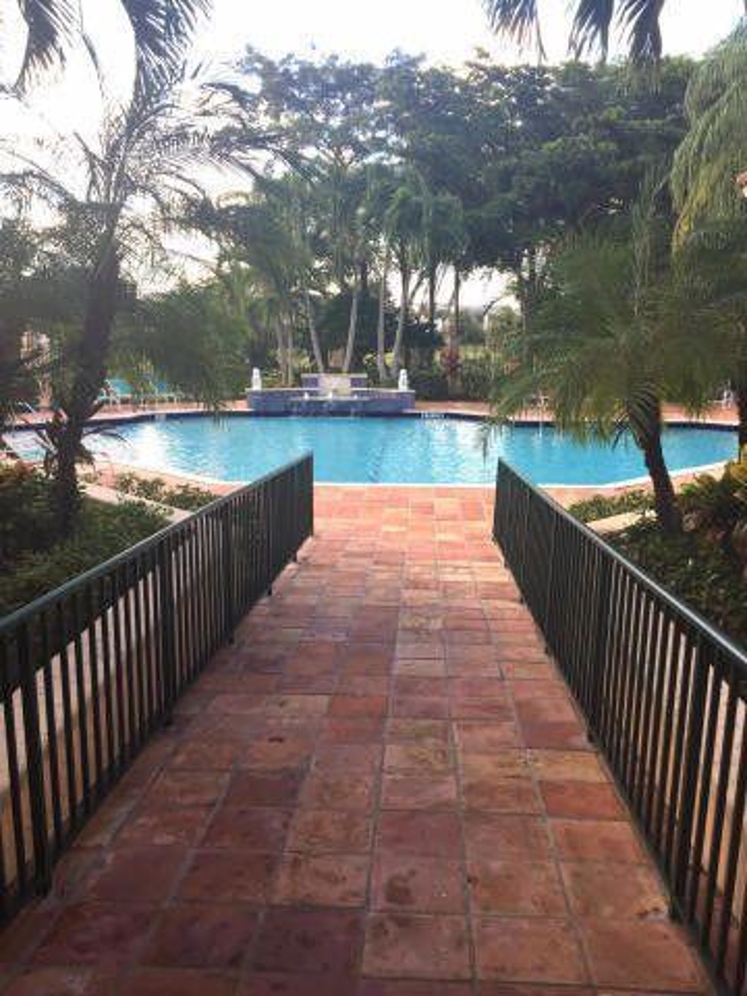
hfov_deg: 48.2
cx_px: 374
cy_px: 498
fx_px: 834
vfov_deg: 61.7
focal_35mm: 29
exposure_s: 1/187
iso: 32
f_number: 2.2
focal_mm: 4.15
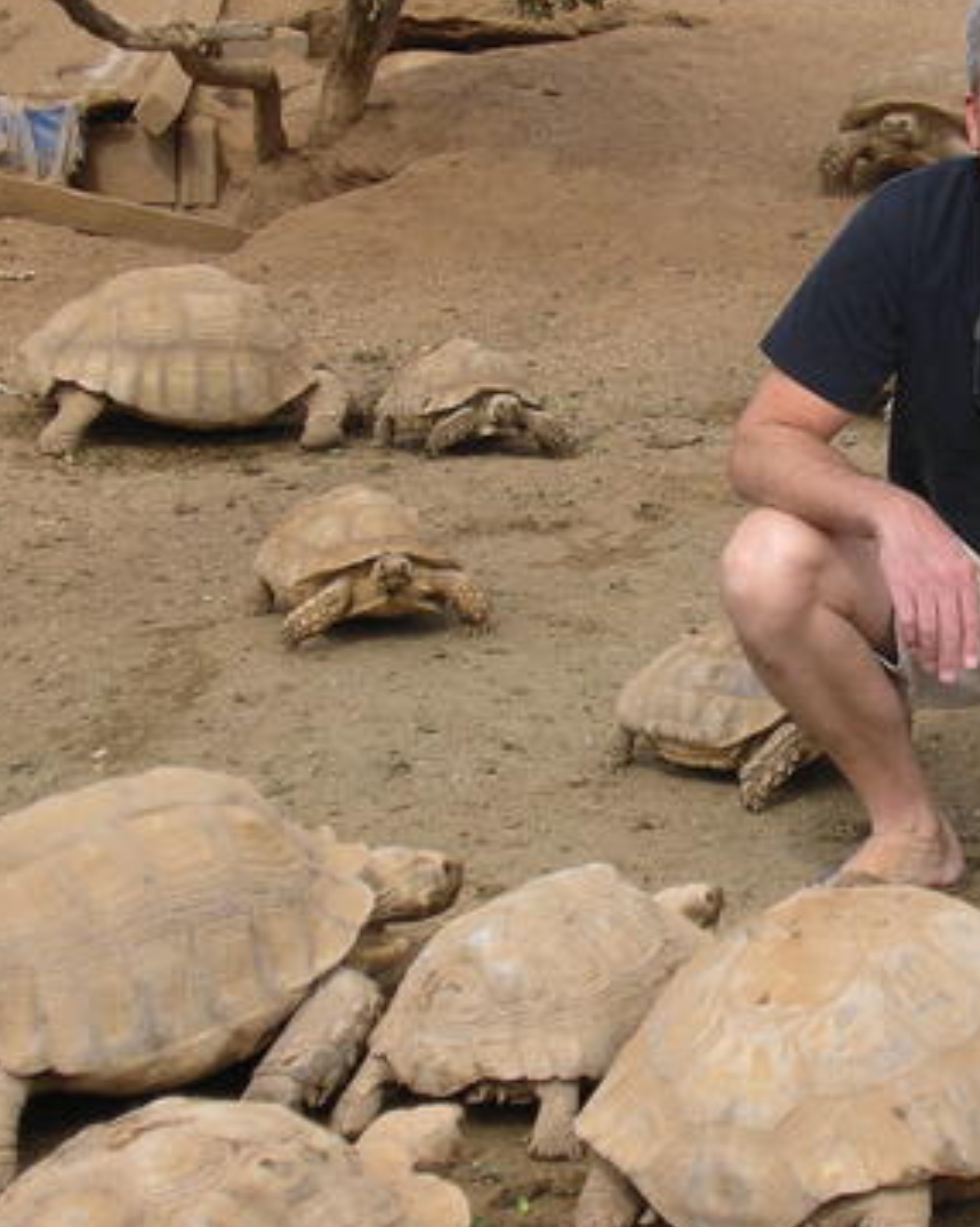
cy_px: 535
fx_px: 4572
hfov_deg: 12.2
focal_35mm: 126
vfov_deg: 15.3
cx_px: 843
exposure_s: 1/250
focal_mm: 11.8
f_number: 4.1
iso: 50
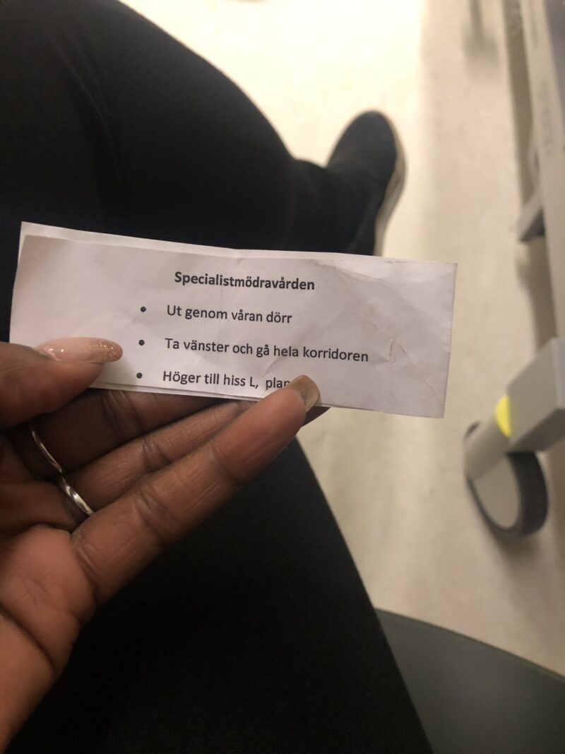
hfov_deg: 49.7
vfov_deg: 63.4
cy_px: 377
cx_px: 282
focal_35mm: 28
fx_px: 609
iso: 100
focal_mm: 3.99
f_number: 1.8
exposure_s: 1/7
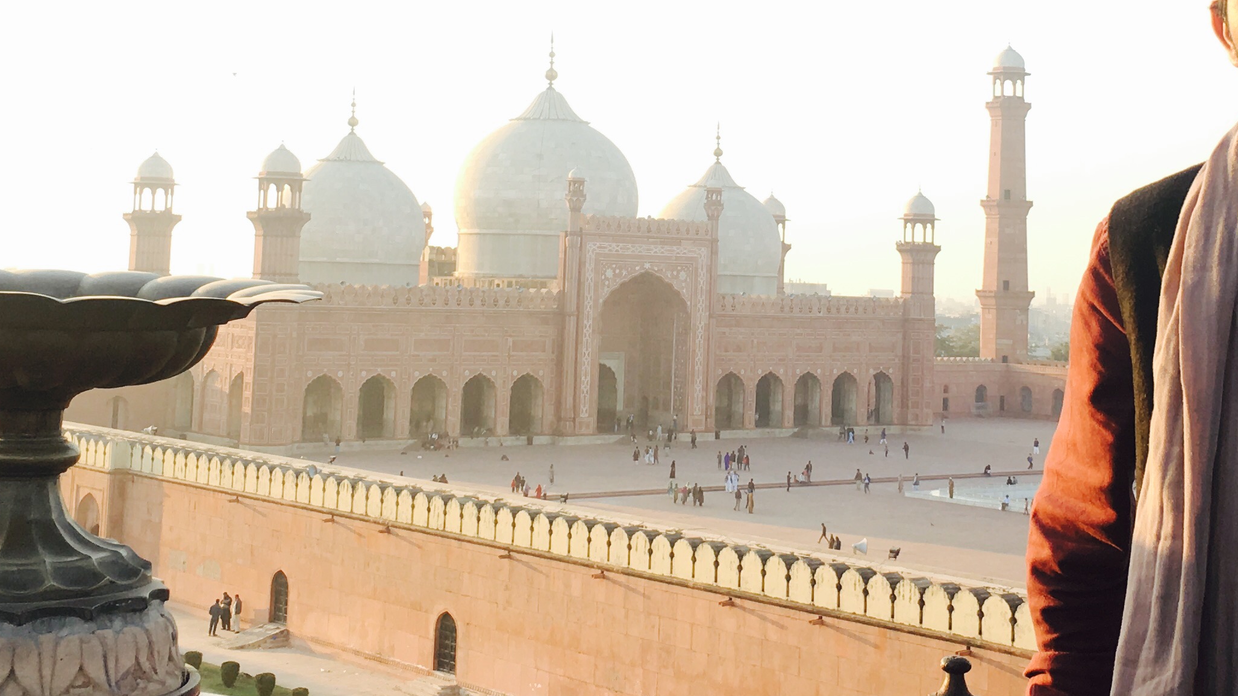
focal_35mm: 62
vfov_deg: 19.1
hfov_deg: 33.7
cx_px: 762
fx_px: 2035
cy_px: 95
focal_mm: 4.15
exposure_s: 1/215
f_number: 2.2
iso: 25
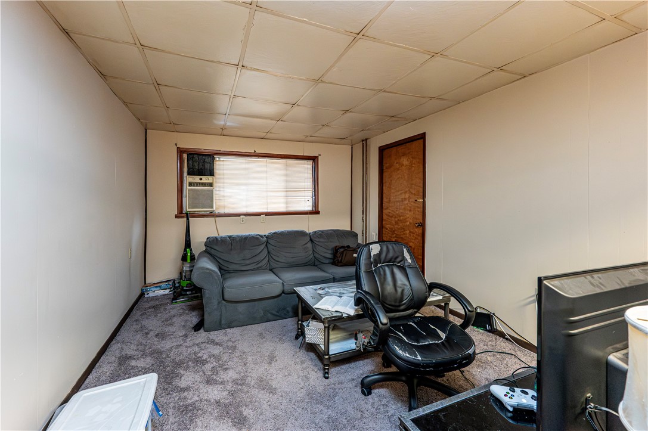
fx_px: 252
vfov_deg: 81.1
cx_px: 324
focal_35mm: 14
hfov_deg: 104.3
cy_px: 216
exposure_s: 1/25
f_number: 8
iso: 6400
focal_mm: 14
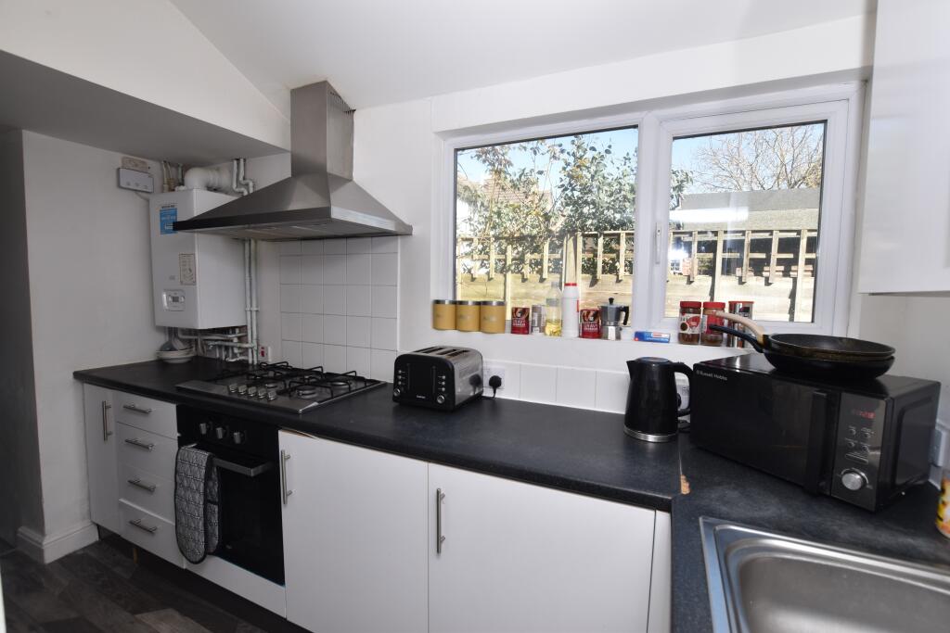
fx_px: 396
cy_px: 316
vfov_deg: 77.3
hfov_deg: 100.4
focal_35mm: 15
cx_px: 475
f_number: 6.3
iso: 100
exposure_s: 1/80
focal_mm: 10
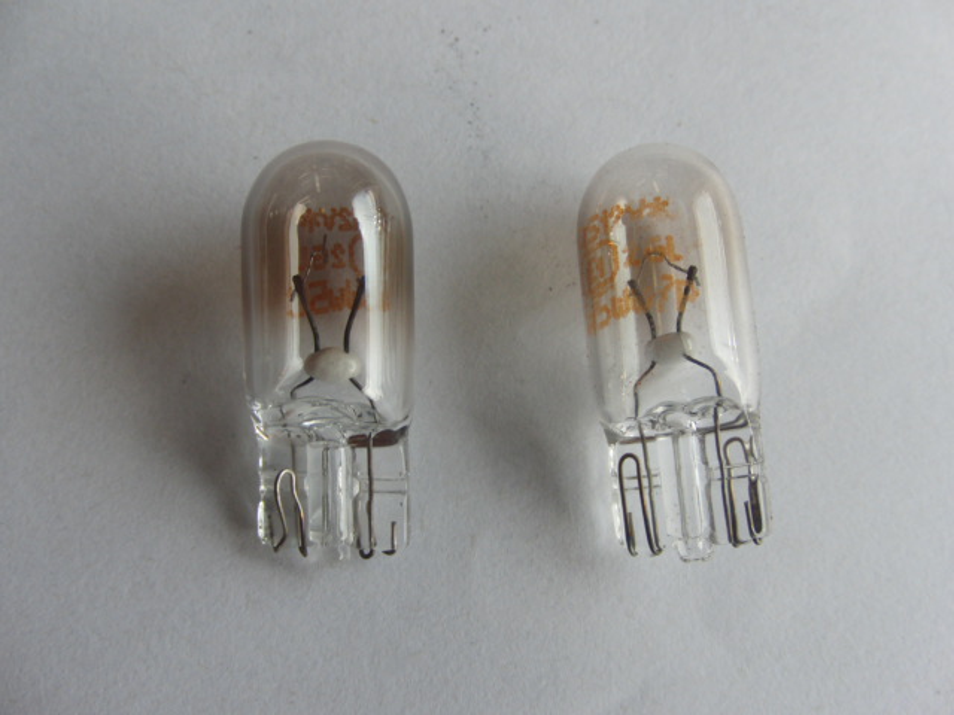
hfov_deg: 50.1
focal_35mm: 37
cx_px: 477
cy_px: 358
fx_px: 1020
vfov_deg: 38.7
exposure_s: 1/250
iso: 100
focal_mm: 6.42
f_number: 3.6
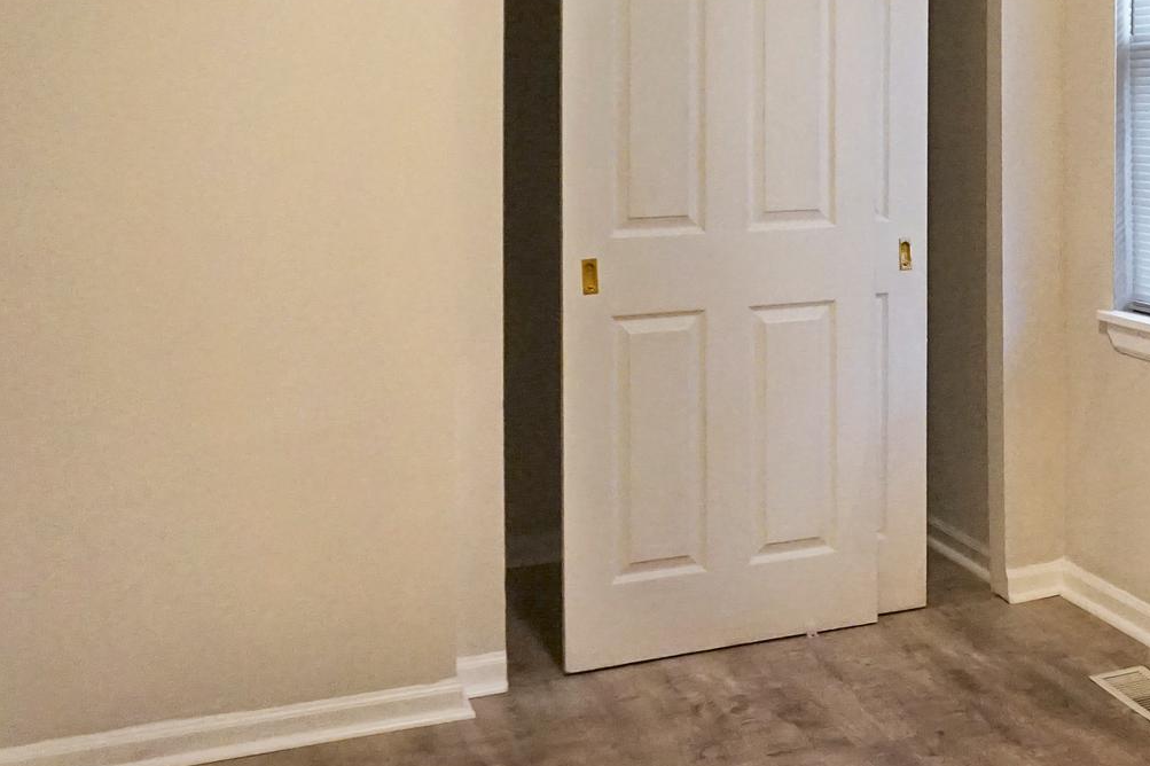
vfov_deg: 27.5
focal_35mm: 49
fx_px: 1565
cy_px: 381
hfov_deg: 37.8
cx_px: 1026
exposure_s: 1/160
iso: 2500
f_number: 3.5
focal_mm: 16
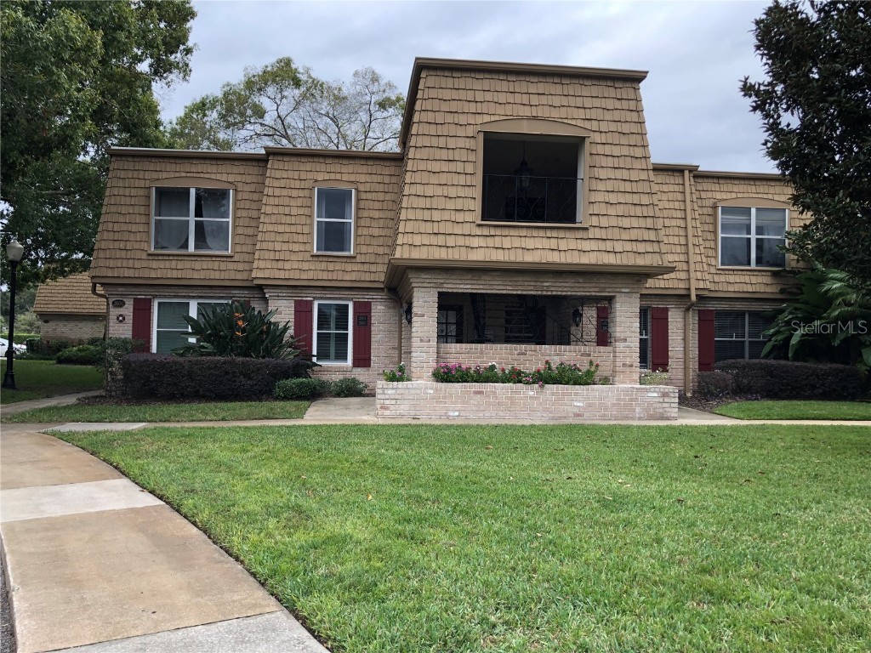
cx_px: 436
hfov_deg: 63.4
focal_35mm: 28
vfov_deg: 49.7
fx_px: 705
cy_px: 326
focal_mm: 3.99
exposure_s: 1/311
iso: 20
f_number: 1.8
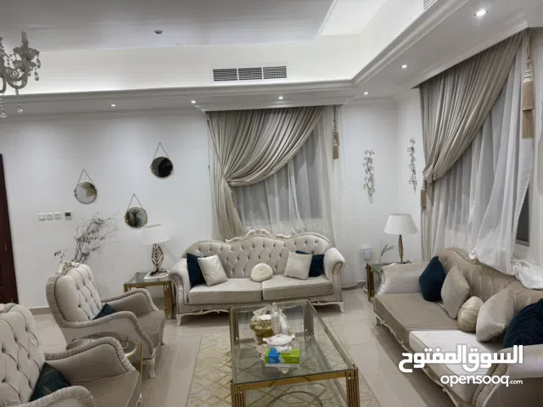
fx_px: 376
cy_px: 204
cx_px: 272
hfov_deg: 71.6
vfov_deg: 56.8
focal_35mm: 24
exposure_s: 1/121
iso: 100
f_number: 1.78
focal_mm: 6.76
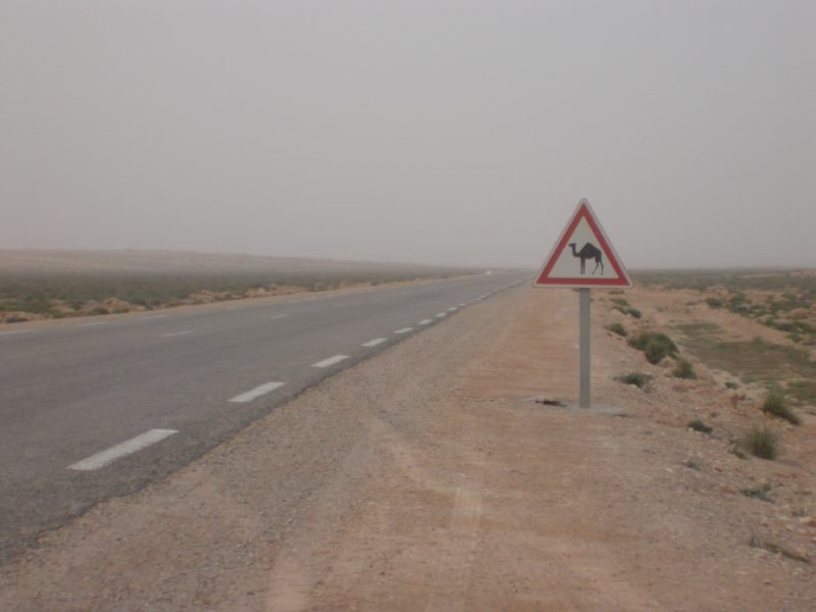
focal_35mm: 149
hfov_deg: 13.3
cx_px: 408
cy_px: 306
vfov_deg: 10.0
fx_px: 3512
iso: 100
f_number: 5
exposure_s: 1/73.3
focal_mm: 30.9
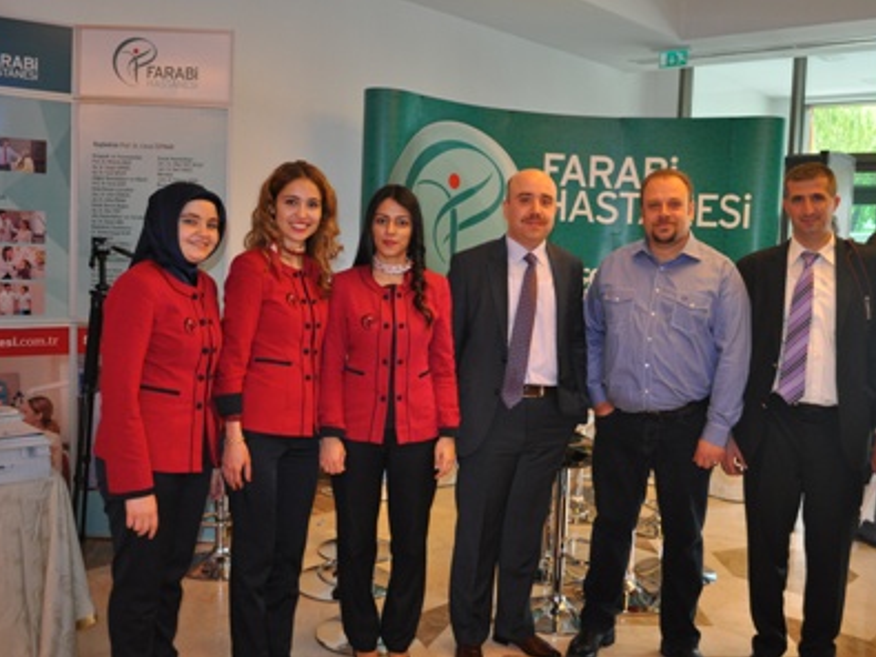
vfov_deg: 39.6
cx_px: 477
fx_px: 911
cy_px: 328
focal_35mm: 36
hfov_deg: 51.3
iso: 800
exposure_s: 1/125
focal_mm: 22
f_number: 3.8
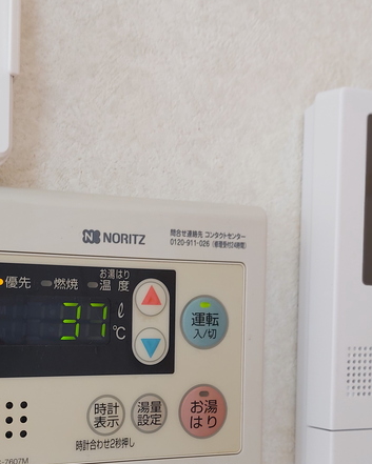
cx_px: 131
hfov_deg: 29.5
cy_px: 344
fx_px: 702
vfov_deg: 35.9
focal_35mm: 51
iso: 64
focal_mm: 5.23
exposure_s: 1/24
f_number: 1.8
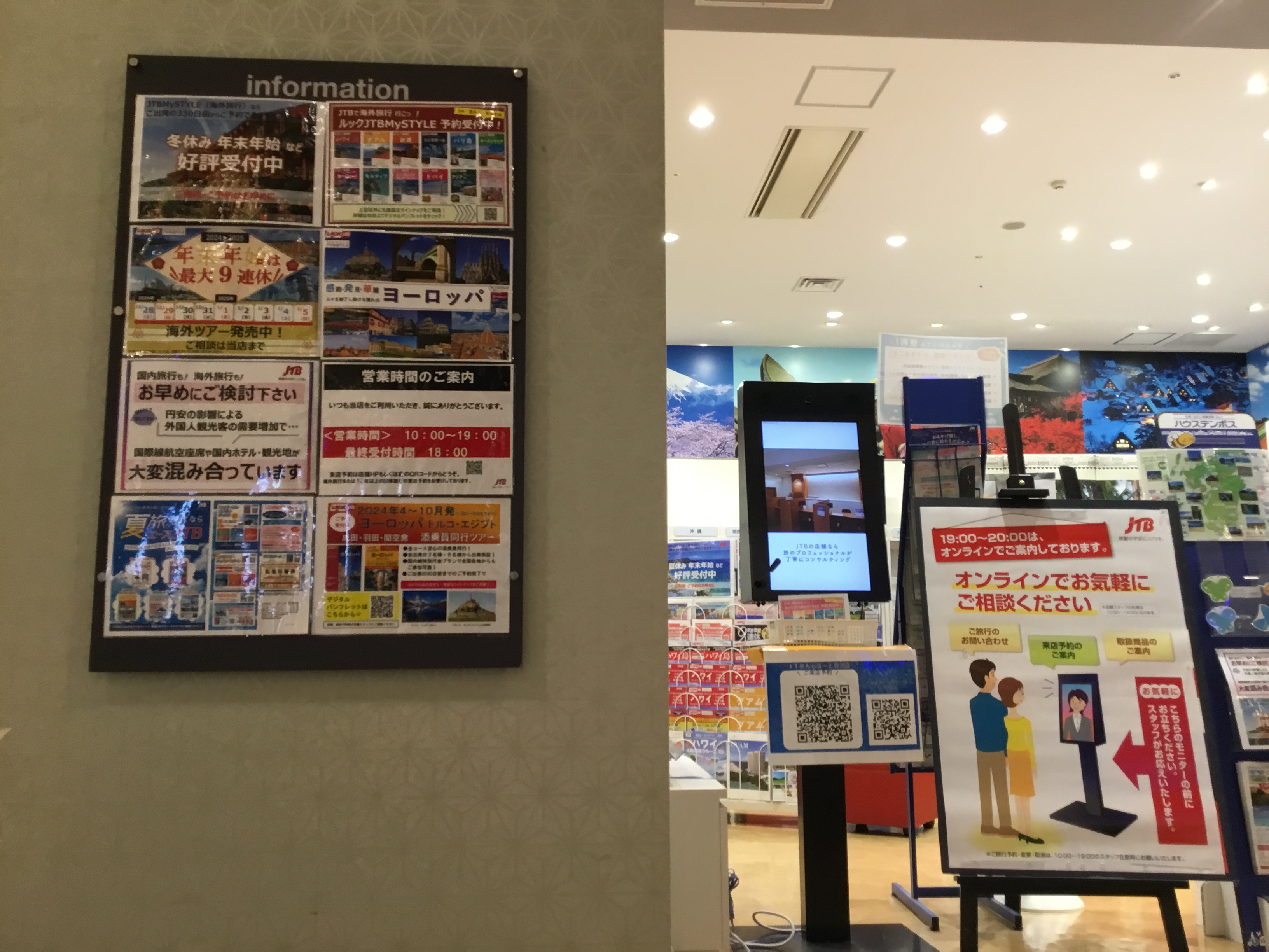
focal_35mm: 31
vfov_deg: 45.4
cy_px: 476
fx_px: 1136
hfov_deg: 58.4
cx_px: 634
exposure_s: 1/33
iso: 64
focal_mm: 3.3
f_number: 2.4
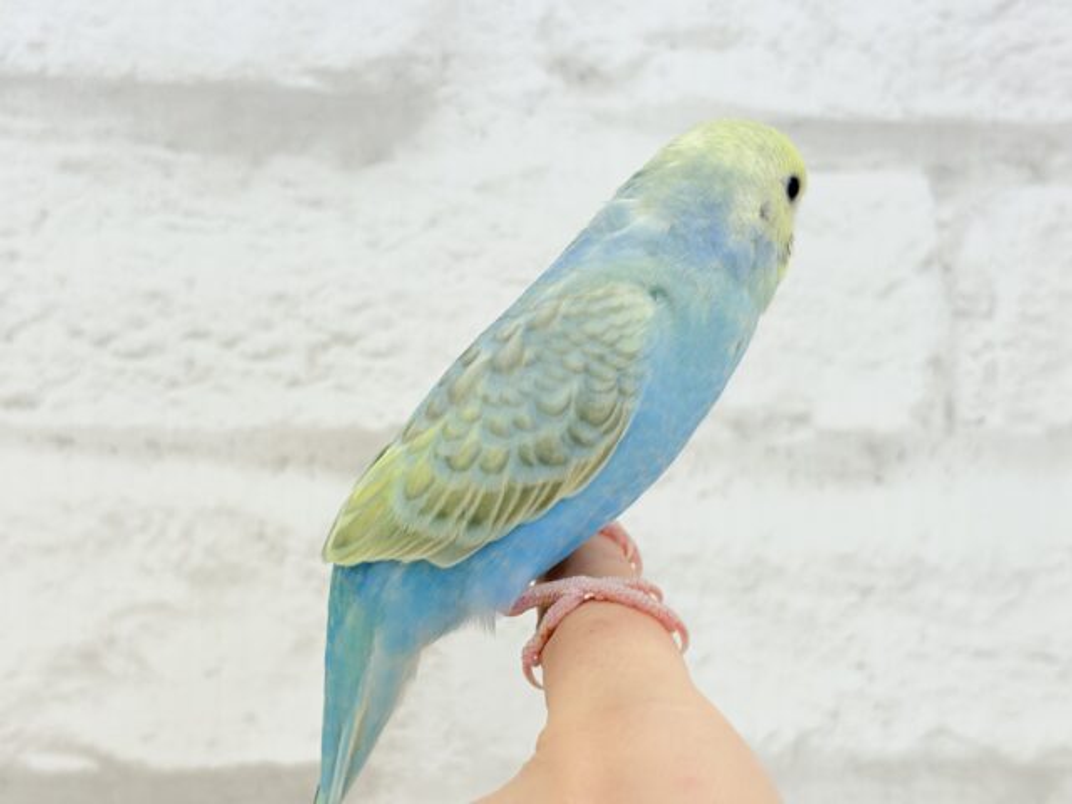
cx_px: 536
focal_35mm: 52
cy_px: 402
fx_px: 1610
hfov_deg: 36.8
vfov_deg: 28.0
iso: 32
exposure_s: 1/50
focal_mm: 5.96
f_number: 1.6
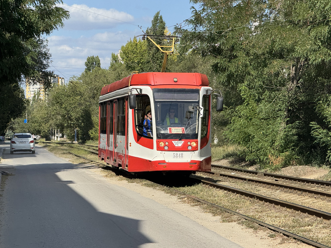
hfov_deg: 15.4
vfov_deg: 11.6
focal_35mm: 128
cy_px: 120
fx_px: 1224
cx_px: 170
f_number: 2.8
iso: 50
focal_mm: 15.66
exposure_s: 1/1318
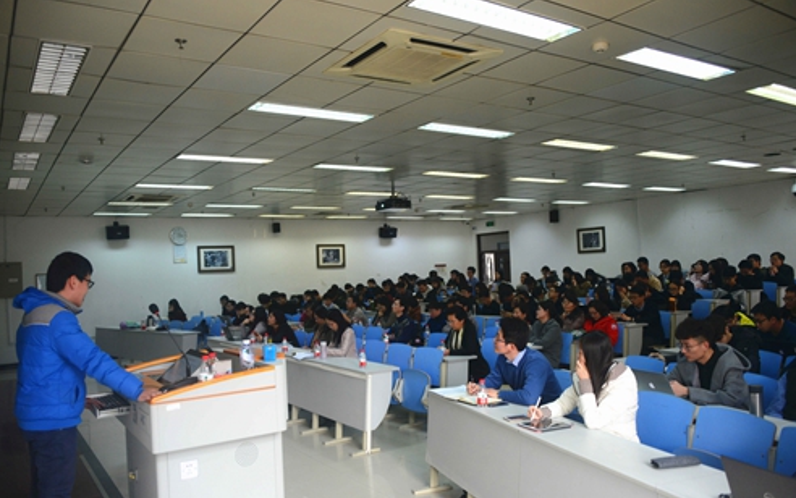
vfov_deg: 43.2
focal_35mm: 29
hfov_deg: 64.6
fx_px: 629
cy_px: 264
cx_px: 398
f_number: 3.5
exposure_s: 1/160
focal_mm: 28
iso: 1000
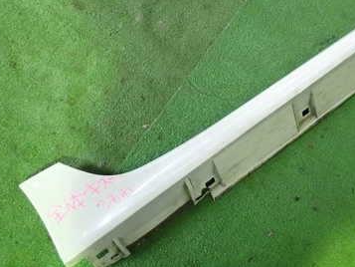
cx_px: 282
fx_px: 431
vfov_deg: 33.9
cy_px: 79
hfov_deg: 42.8
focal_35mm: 42
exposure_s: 1/30
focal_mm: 4.5
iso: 320
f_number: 2
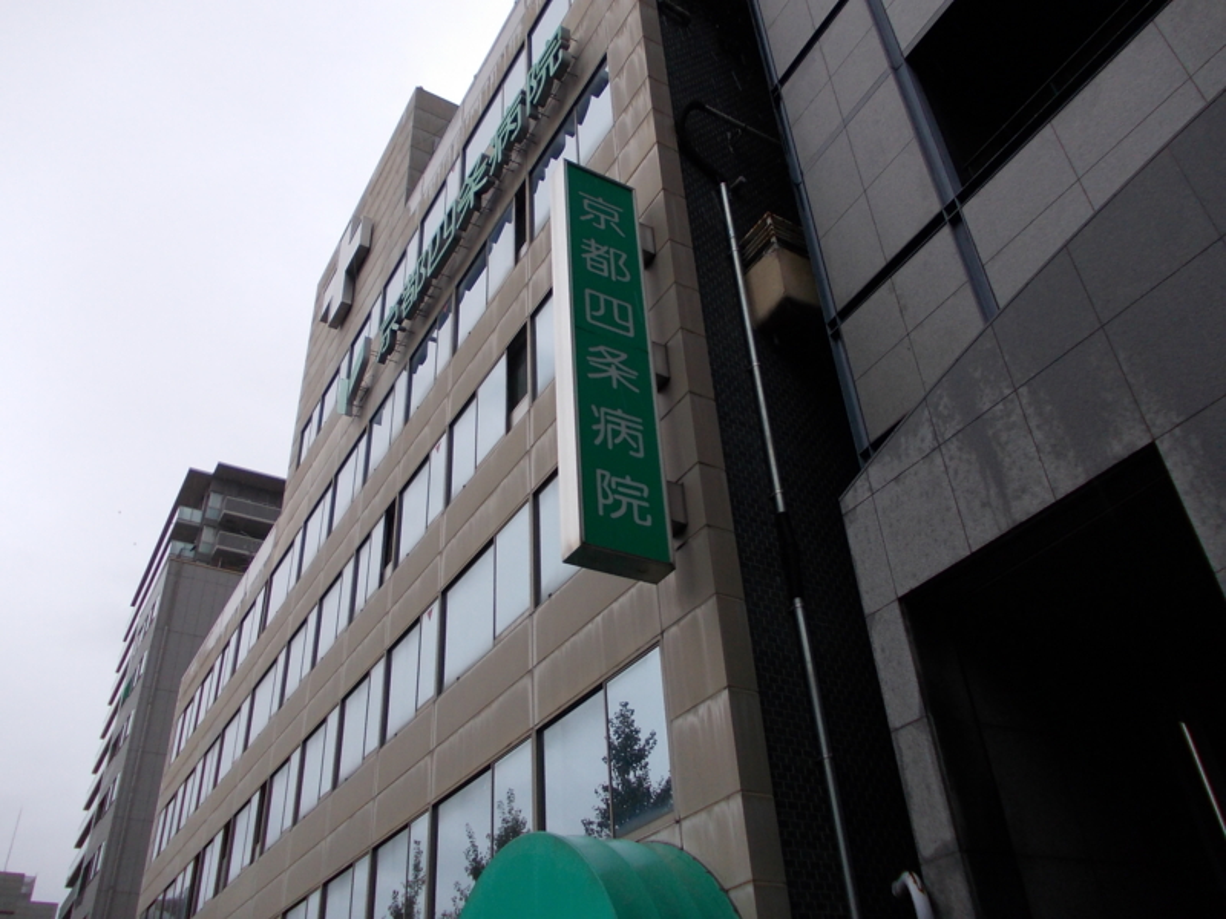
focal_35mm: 28
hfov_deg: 63.4
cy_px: 460
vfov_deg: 49.7
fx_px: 992
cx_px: 613
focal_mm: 4
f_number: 2.7
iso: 80
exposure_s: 1/160
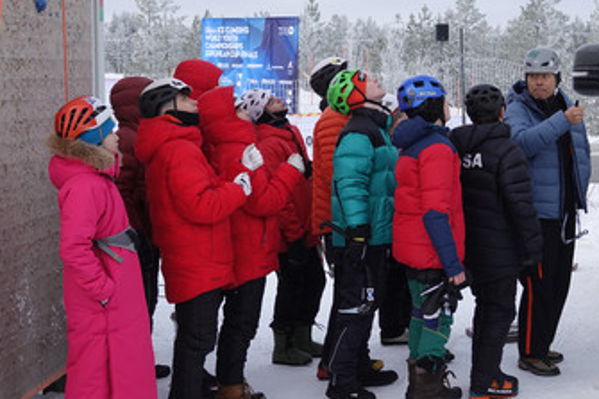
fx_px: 1297
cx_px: 383
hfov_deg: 25.9
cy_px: 184
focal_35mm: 78
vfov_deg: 17.5
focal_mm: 21.32
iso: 100
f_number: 3.5
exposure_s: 1/400
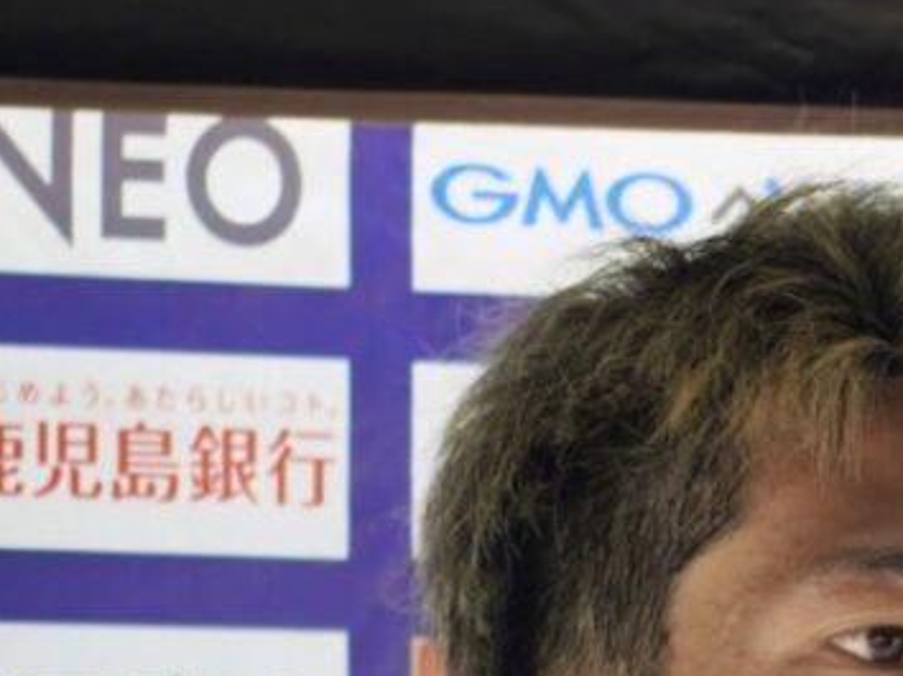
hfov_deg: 5.2
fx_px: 9916
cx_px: 977
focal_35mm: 380
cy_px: 844
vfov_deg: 3.9
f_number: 5
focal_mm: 91
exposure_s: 1/160
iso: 400
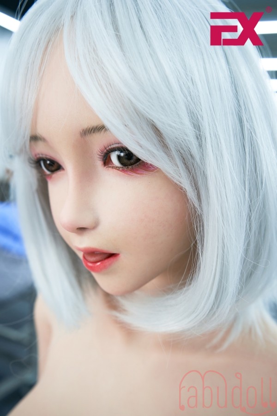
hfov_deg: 42.3
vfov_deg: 60.3
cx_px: 138
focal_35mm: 31
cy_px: 208
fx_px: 358
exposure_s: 1/125
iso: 320
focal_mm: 31
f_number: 5
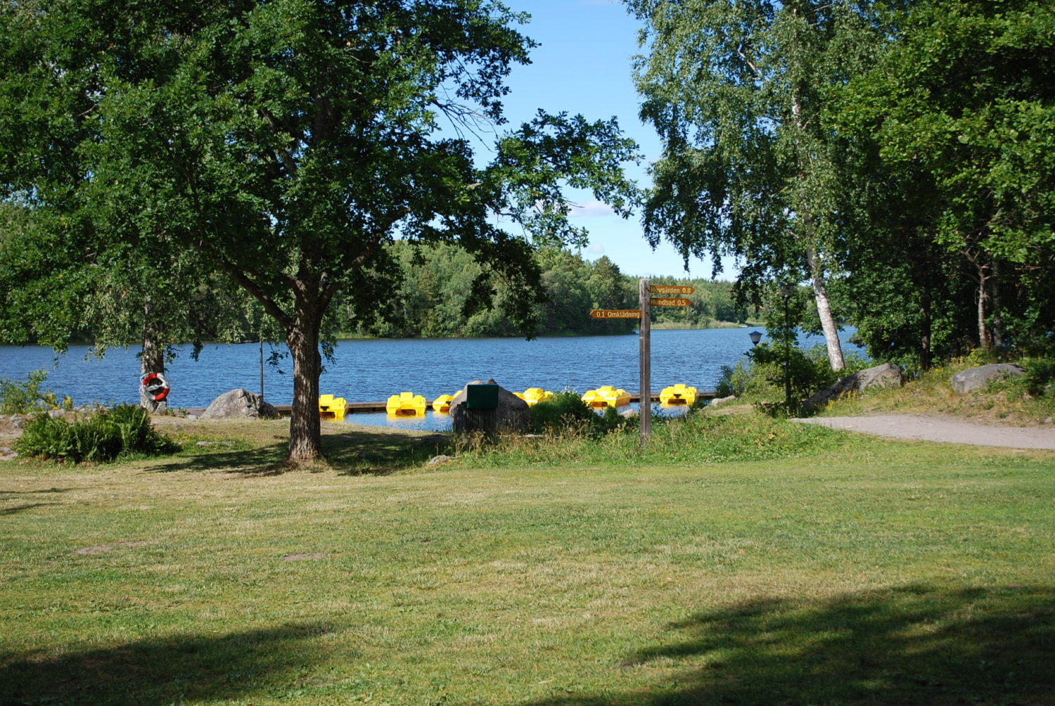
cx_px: 528
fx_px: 1672
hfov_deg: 35.0
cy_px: 353
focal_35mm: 57
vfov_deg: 23.8
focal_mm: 38
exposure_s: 1/640
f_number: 5.3
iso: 200
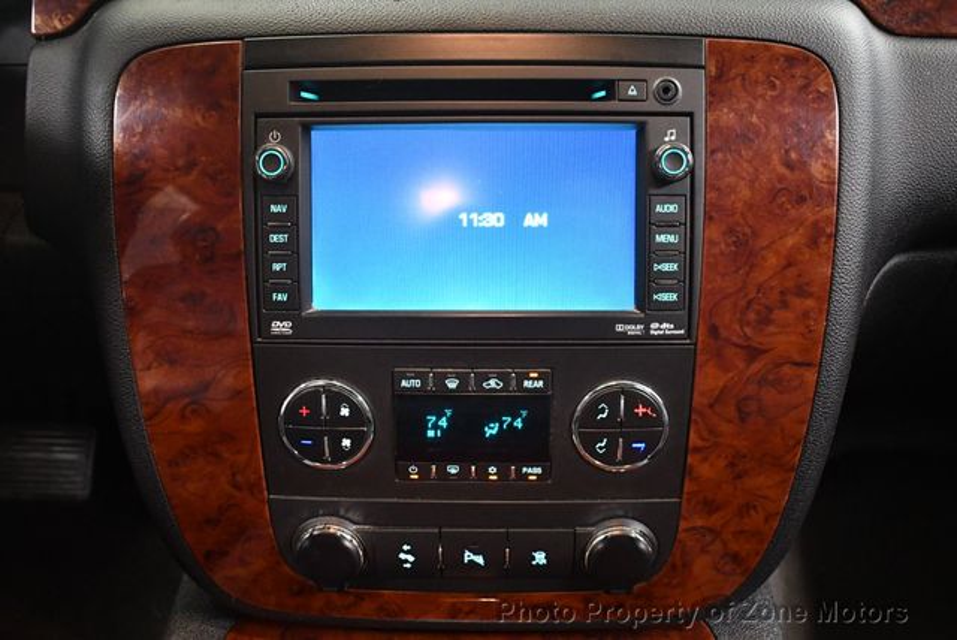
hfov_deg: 53.1
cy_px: 320
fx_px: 958
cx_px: 478
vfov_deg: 36.9
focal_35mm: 36
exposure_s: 1/60
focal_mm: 18
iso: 3200
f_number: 3.5
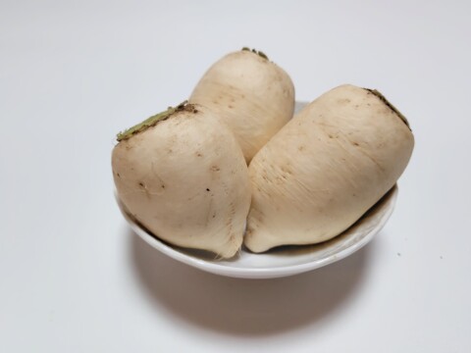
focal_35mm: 23
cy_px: 176
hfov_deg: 73.9
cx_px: 236
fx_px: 313
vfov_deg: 58.9
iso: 372
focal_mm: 5.6
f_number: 1.9
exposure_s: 1/60
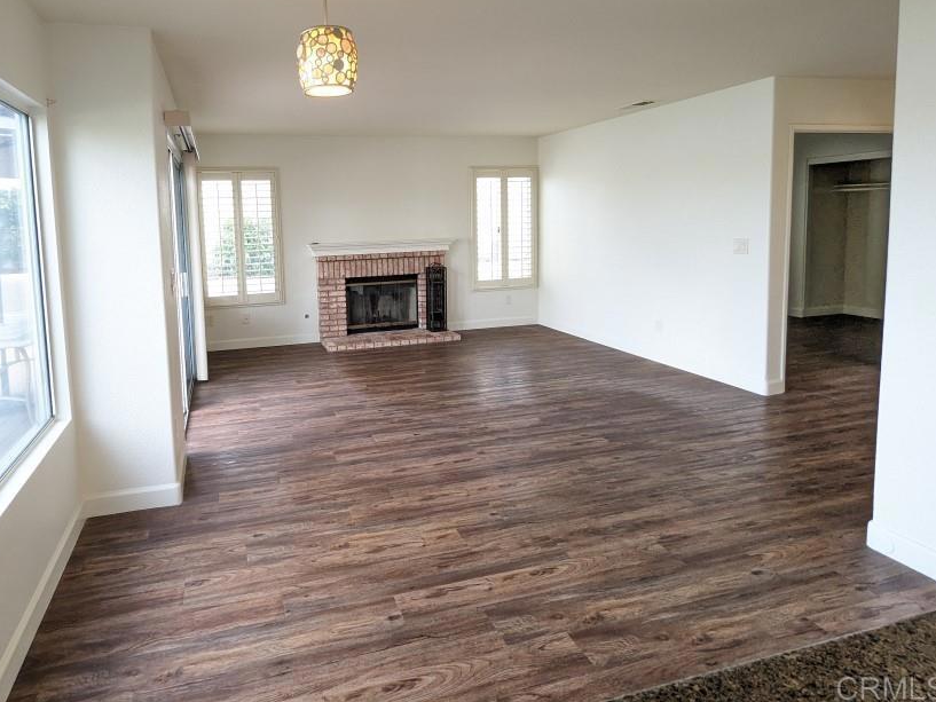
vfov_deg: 65.0
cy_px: 263
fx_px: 541
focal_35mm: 20
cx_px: 364
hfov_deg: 80.5
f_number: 2.2
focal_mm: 2.35
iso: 249
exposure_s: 1/90.1
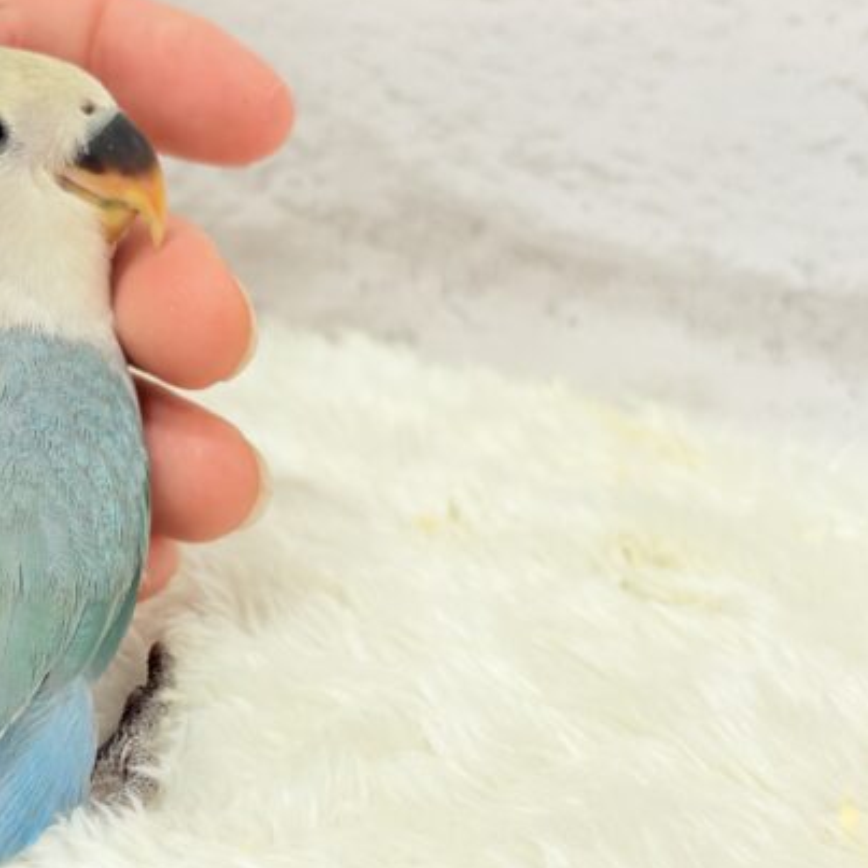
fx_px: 2071
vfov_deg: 23.7
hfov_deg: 23.4
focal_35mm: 73
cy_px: 396
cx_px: 205
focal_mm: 5.96
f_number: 1.6
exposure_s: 1/50
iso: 64
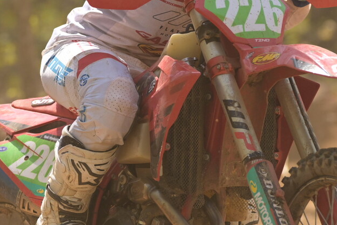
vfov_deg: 2.6
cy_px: 164
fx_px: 4886
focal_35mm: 522
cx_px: 86
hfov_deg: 3.9
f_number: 2
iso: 200
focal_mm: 135
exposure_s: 1/2500
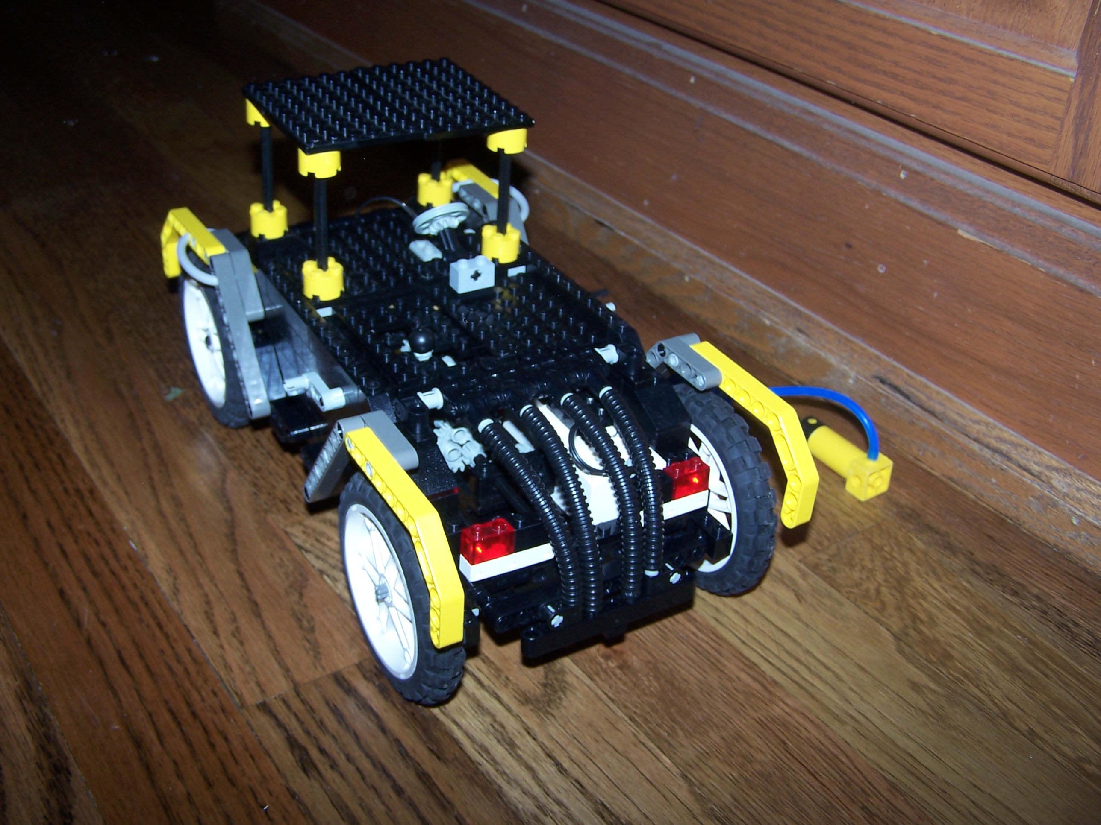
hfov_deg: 49.0
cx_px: 550
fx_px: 1209
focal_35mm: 38
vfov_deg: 37.7
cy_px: 412
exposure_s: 1/60
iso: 80
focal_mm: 6.3
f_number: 2.8
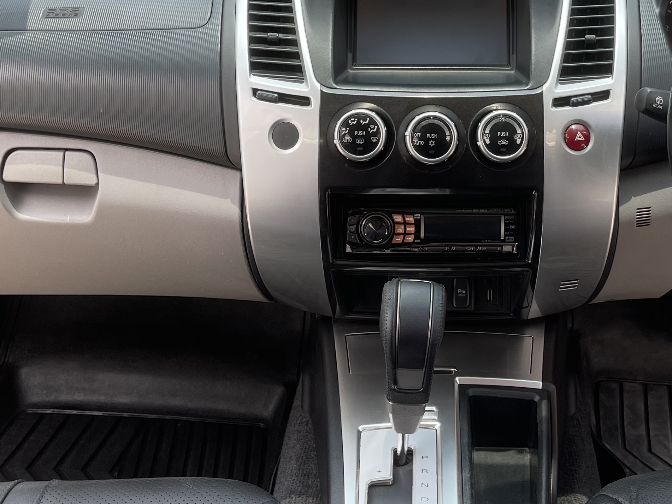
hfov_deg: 35.8
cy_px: 67
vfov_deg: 26.7
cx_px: 445
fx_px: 1029
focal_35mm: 53
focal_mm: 5.1
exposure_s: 1/208
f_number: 1.6
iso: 32
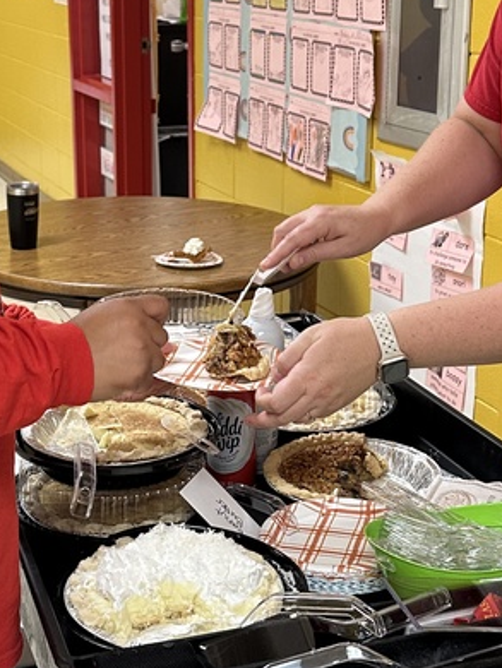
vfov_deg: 30.6
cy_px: 276
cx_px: 180
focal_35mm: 63
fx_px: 1217
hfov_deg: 23.2
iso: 200
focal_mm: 6.86
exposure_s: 1/60
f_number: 1.78
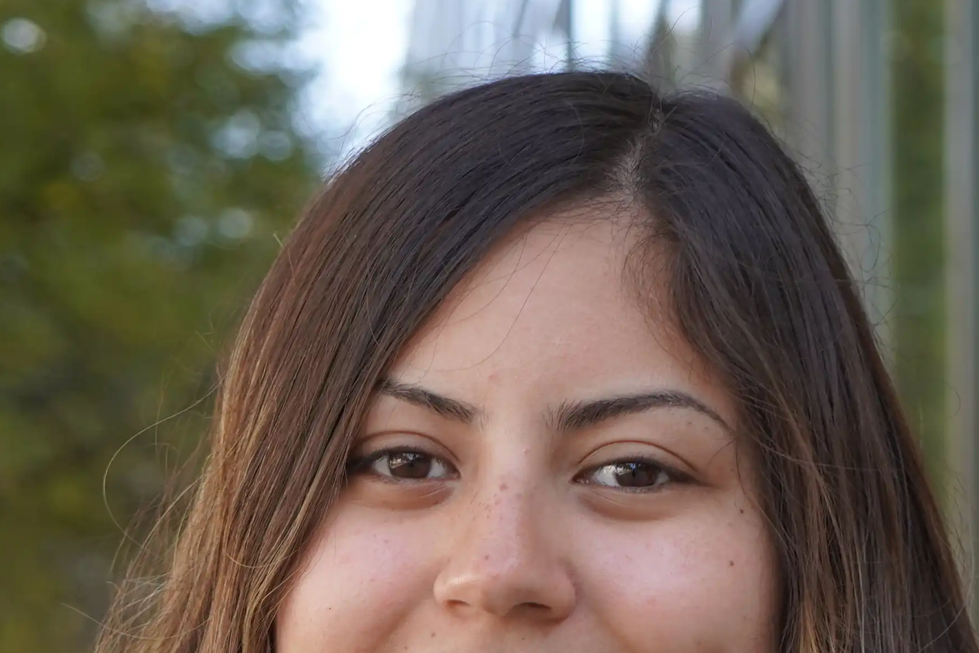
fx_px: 4051
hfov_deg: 13.8
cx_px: 514
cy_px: 922
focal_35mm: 149
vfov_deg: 9.0
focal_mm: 44
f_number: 4.5
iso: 320
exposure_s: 1/160
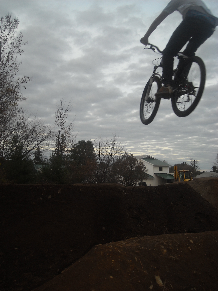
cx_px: 109
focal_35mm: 44
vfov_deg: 42.9
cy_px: 146
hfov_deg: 32.9
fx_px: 369
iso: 64
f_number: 3.1
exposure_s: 1/114
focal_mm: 7.1
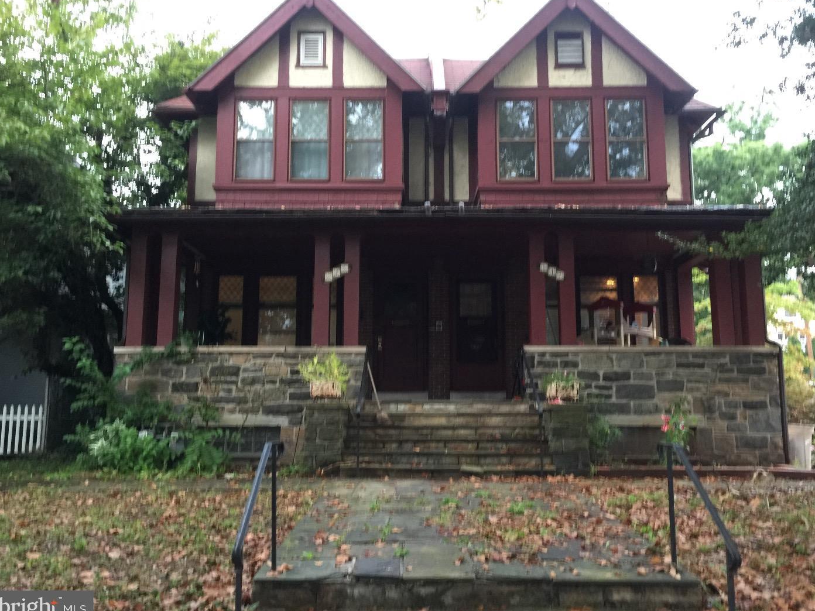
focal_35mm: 30
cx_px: 412
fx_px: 706
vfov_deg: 46.8
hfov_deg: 60.0
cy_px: 308
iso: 100
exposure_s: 1/15
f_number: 2.2
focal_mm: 4.15
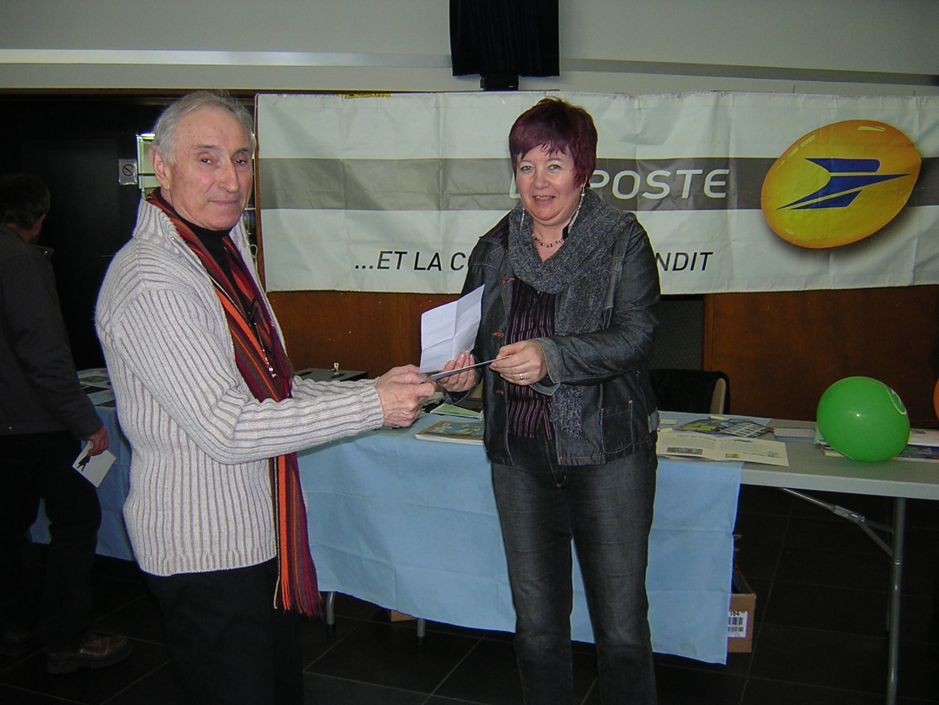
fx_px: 977
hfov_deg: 51.4
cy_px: 352
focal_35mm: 36
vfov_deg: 39.7
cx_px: 470
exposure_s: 1/60.1
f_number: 2.6
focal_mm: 4.7
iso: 161
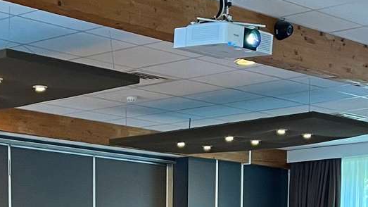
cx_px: 115
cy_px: 434
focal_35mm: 111
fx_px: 1083
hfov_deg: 19.2
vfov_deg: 10.0
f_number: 1.6
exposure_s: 1/50
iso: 100
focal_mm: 4.2
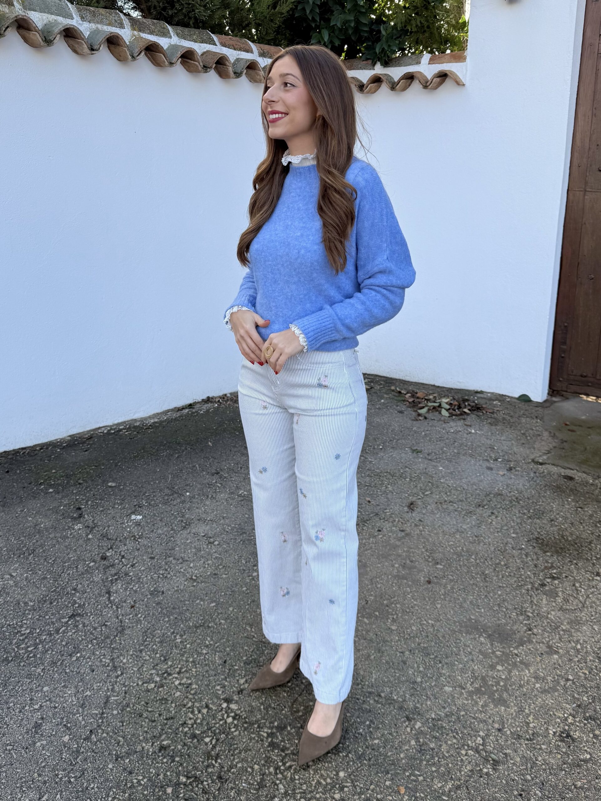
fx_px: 556
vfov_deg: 71.6
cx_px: 300
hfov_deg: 56.8
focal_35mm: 24
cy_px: 400
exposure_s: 1/627
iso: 80
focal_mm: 6.76
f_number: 1.78
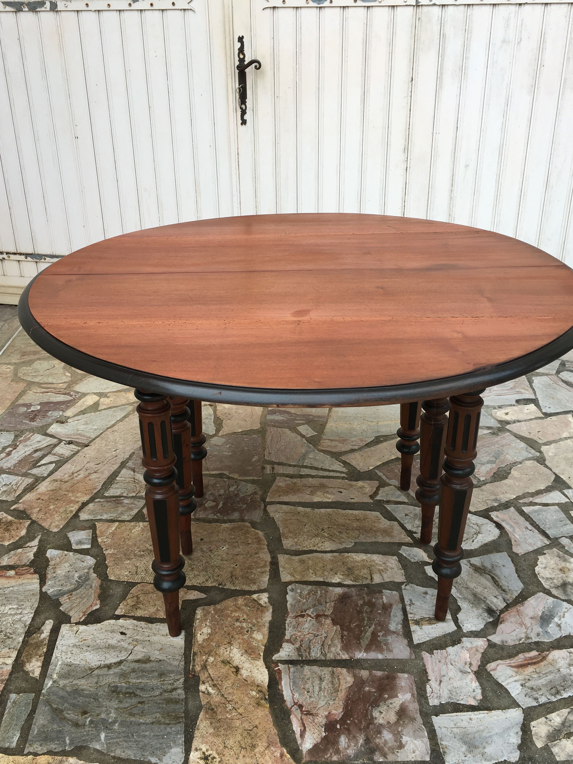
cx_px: 293
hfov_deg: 44.2
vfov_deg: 56.8
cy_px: 354
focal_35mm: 32
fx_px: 706
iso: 25
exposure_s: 1/241
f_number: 2.2
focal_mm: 4.15
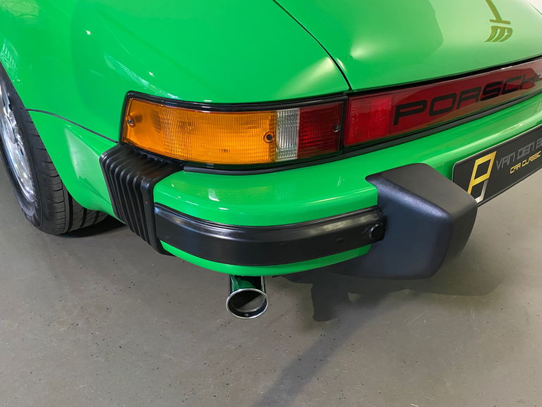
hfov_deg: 67.3
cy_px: 204
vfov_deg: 53.1
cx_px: 271
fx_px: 407
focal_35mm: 26
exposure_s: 1/40
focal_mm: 4.25
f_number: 1.8
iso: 640
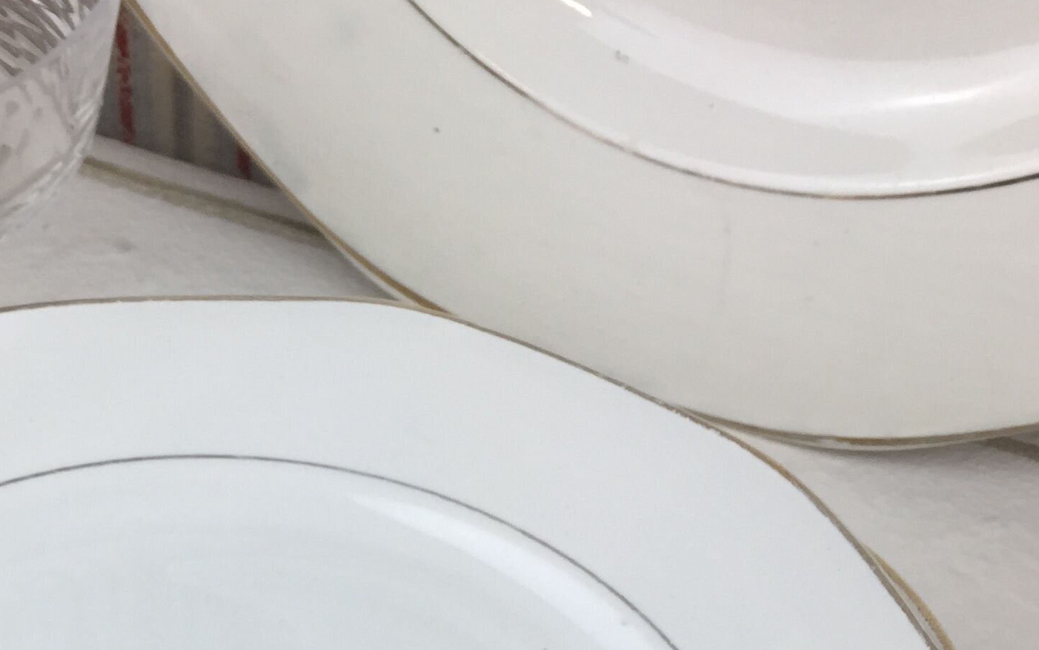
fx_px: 1954
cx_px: 214
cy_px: 931
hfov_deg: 29.1
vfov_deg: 17.3
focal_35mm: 69
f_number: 2.2
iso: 32
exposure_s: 1/118
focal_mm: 4.15
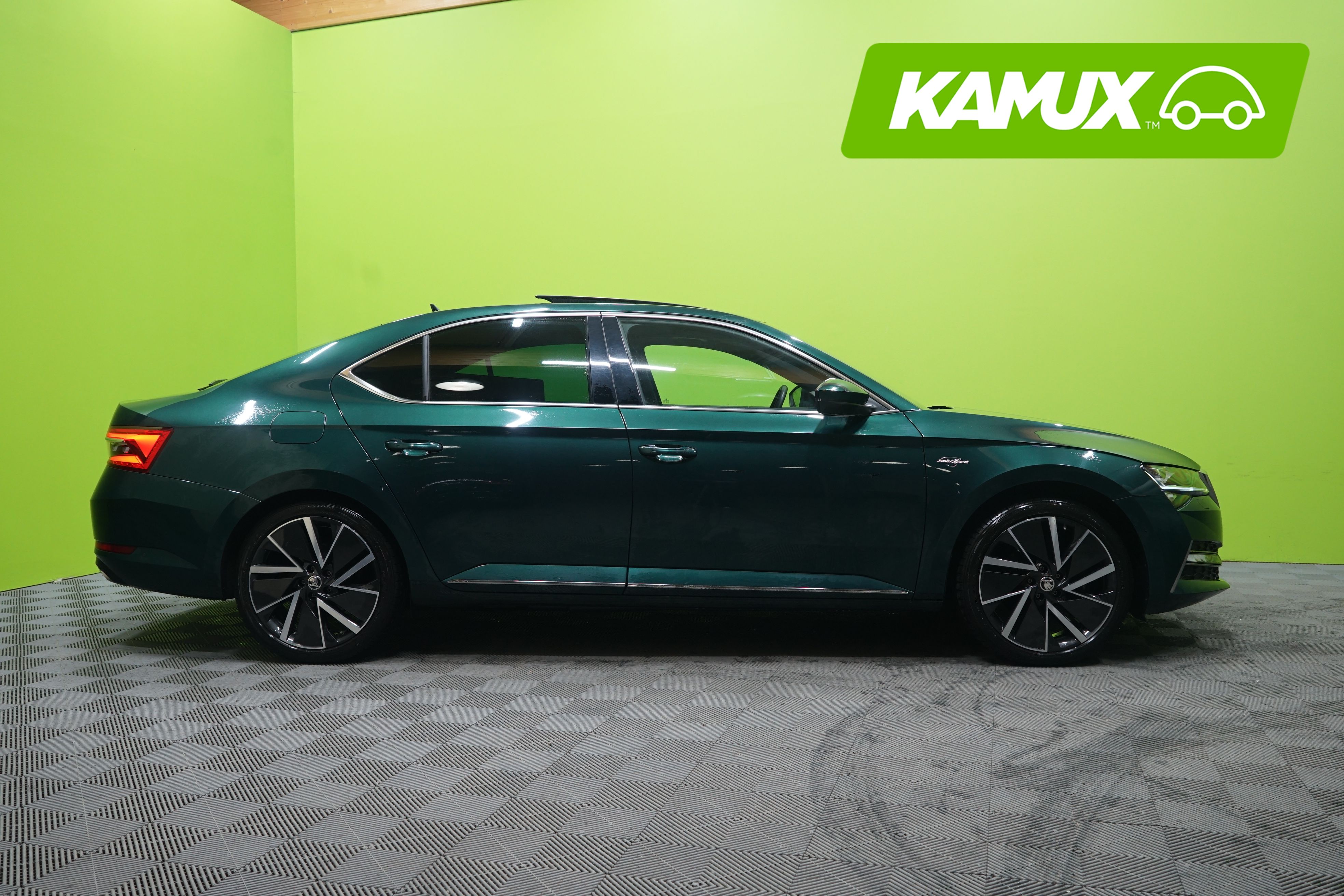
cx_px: 672
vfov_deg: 42.3
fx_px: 1157
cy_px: 448
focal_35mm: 31
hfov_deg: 60.3
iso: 800
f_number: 5.6
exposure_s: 1/20
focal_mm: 31
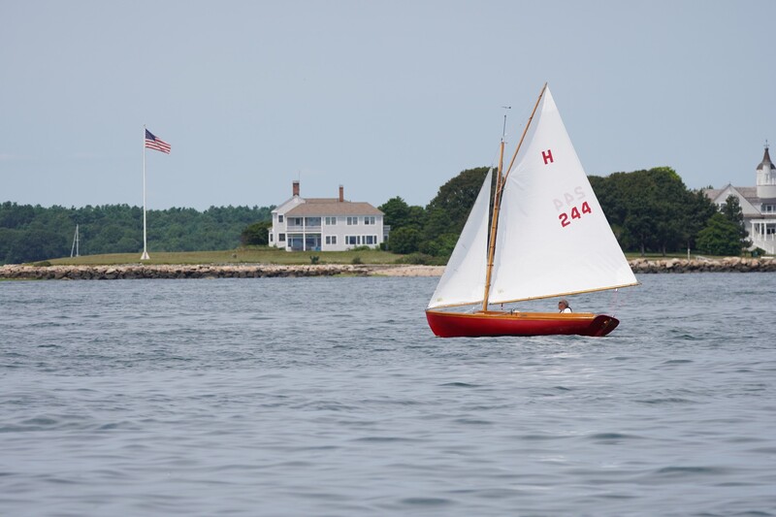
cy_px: 258
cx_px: 388
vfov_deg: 4.3
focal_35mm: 316
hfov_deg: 6.5
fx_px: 6820
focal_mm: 211
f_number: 5.6
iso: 160
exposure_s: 1/1250
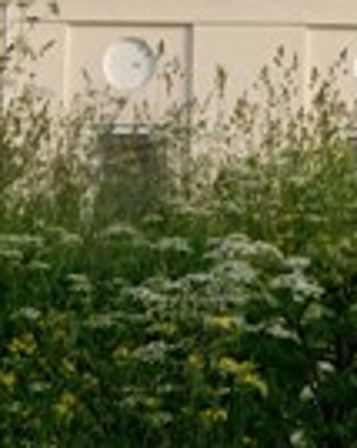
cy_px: -440
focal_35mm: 226
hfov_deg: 6.8
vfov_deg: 8.2
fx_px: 2988
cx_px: 477
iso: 200
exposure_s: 1/640
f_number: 7.1
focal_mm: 24
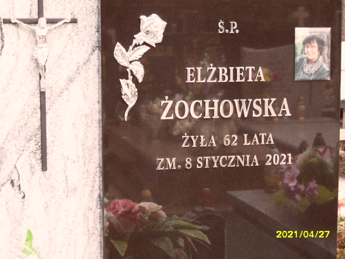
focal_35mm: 80
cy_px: 130
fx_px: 797
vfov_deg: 18.4
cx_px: 172
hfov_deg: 24.4
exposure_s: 1/90
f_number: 4.2
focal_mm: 13.2
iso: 100
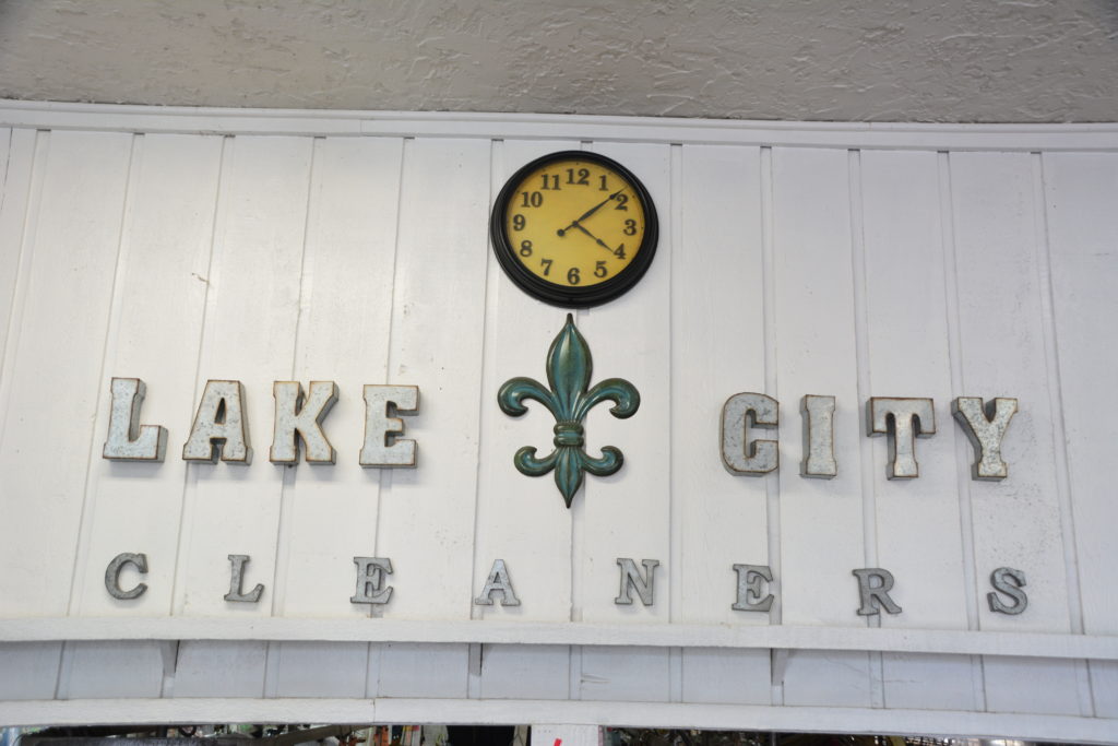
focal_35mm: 39
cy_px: 373
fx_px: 1211
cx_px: 559
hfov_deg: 49.5
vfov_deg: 34.2
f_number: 7.1
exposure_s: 1/30
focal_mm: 26
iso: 500
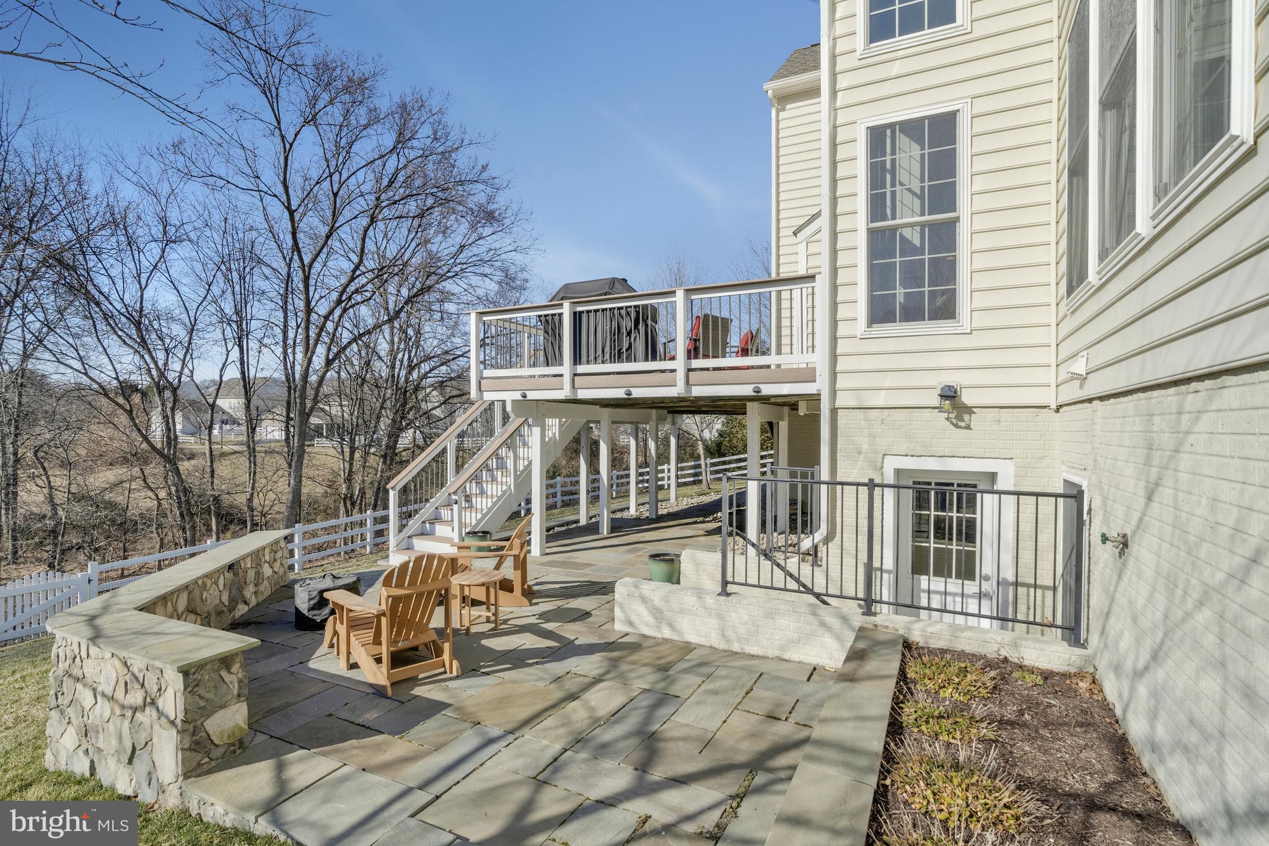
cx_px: 634
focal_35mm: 16
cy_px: 423
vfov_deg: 73.8
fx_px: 564
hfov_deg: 96.7
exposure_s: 1/2000
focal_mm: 16
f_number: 8
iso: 1250
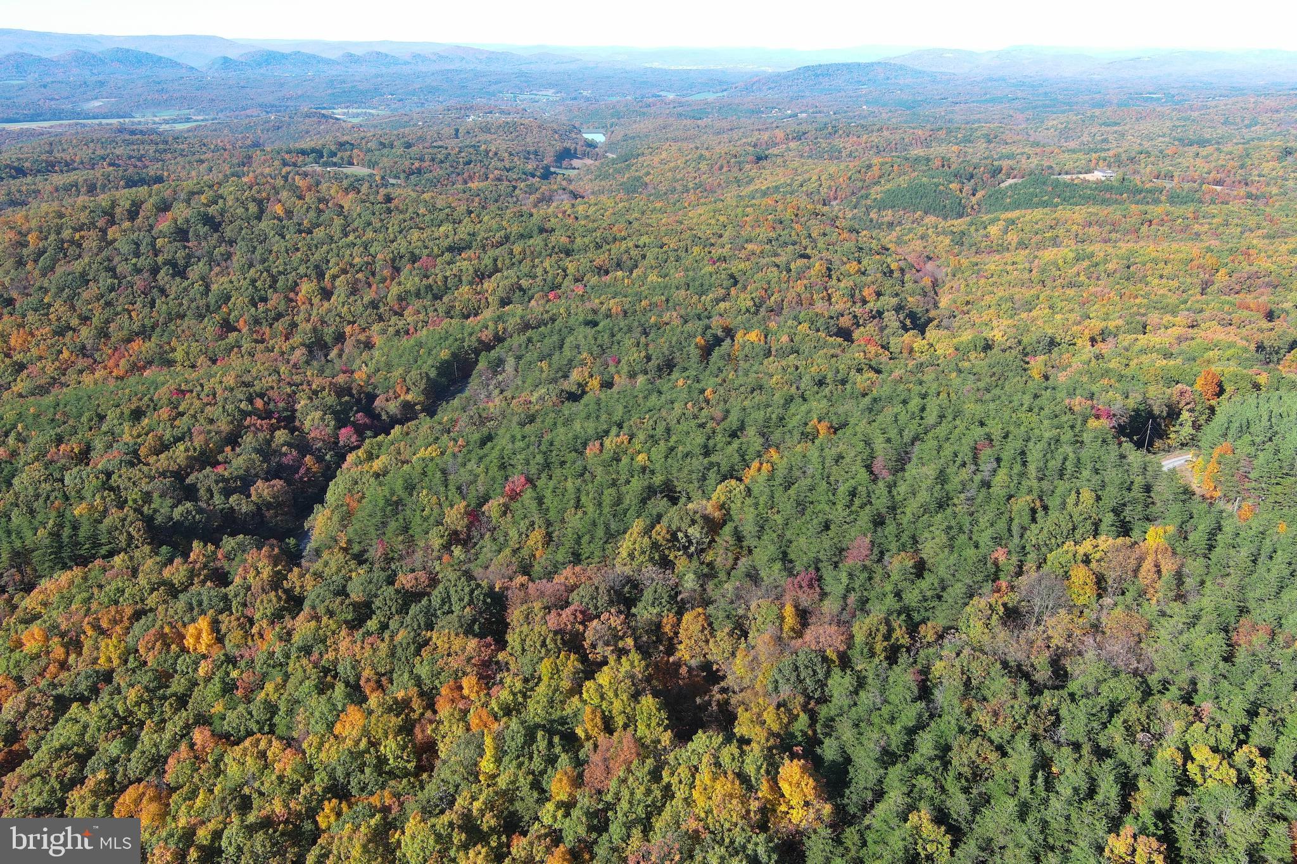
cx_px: 648
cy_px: 432
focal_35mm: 29
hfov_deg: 63.7
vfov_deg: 45.0
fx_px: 1045
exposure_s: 1/470
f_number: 2.8
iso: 100
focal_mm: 10.57
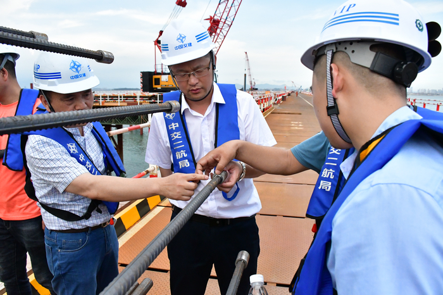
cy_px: 148
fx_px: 332
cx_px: 222
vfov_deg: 47.9
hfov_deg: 67.4
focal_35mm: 27
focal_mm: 18
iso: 6400
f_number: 5.6
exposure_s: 1/8000
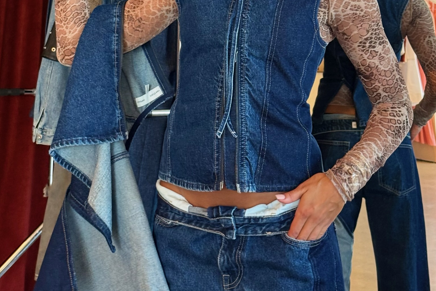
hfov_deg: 30.1
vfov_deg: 20.1
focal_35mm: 67
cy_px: 226
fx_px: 811
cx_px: 219
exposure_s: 1/59
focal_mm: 6.76
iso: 100
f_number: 1.78
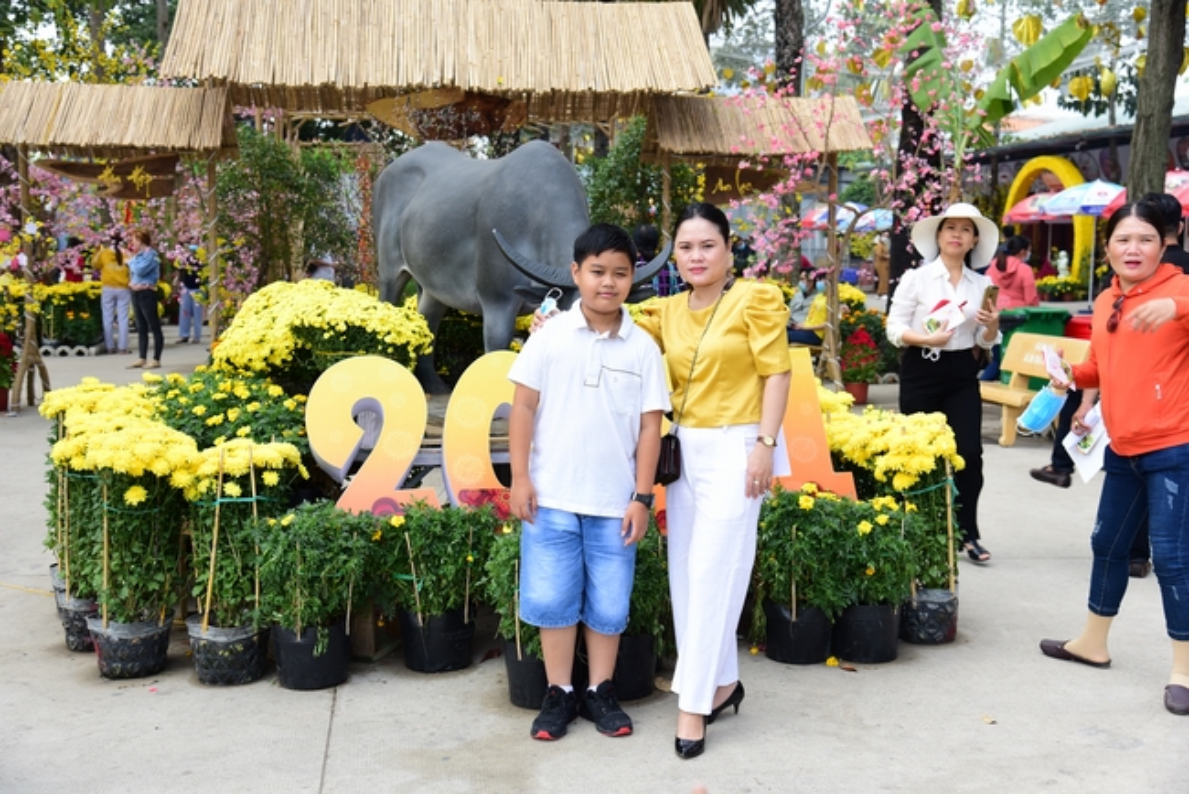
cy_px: 397
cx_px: 594
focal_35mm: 46
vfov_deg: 29.3
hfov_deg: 42.7
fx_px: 1520
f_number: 5
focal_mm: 46
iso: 125
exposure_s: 1/160
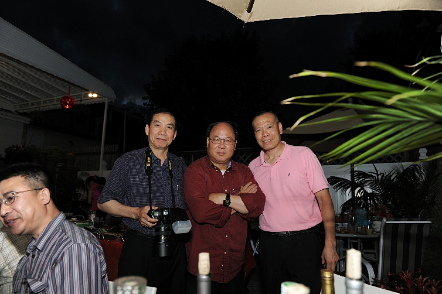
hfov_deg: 73.8
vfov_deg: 53.1
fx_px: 295
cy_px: 147
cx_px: 221
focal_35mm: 24
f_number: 4
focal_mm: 24
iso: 200
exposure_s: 1/60
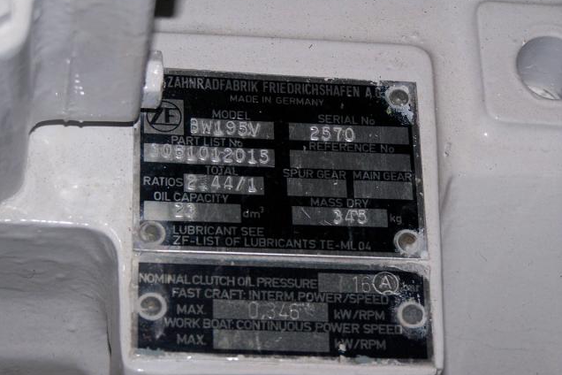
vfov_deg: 10.2
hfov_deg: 15.3
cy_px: 199
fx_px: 2092
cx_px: 282
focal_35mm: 134
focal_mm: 21.2
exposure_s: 1/90
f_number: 3.2
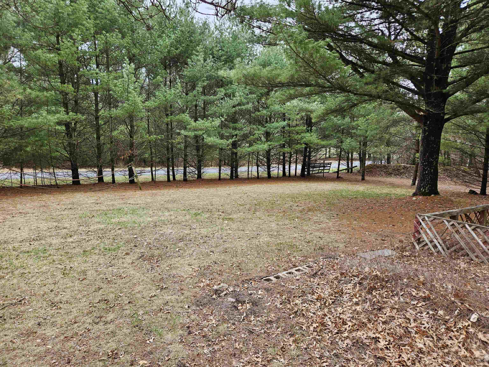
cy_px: 184
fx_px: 325
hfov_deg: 73.9
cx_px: 244
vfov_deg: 58.9
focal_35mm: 23
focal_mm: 5.4
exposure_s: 1/176
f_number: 1.8
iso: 25
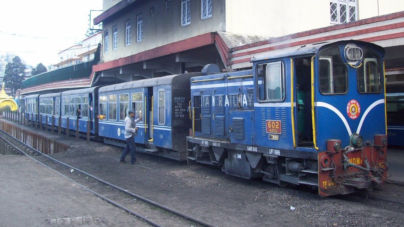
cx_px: 201
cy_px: 83
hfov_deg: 49.4
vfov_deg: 28.9
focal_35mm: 41
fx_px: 439
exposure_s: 1/147
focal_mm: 6
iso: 80
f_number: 2.7
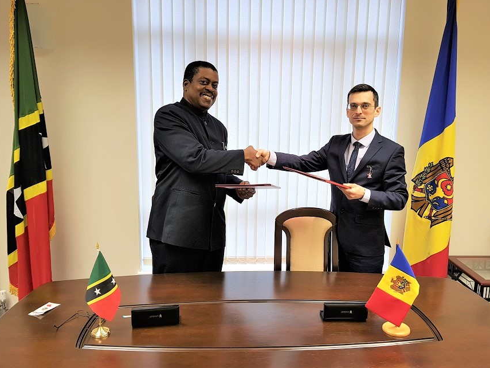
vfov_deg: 45.5
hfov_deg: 58.2
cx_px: 266
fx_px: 439
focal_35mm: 31
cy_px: 185
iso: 50
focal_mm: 4.2
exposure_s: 1/50
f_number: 1.7
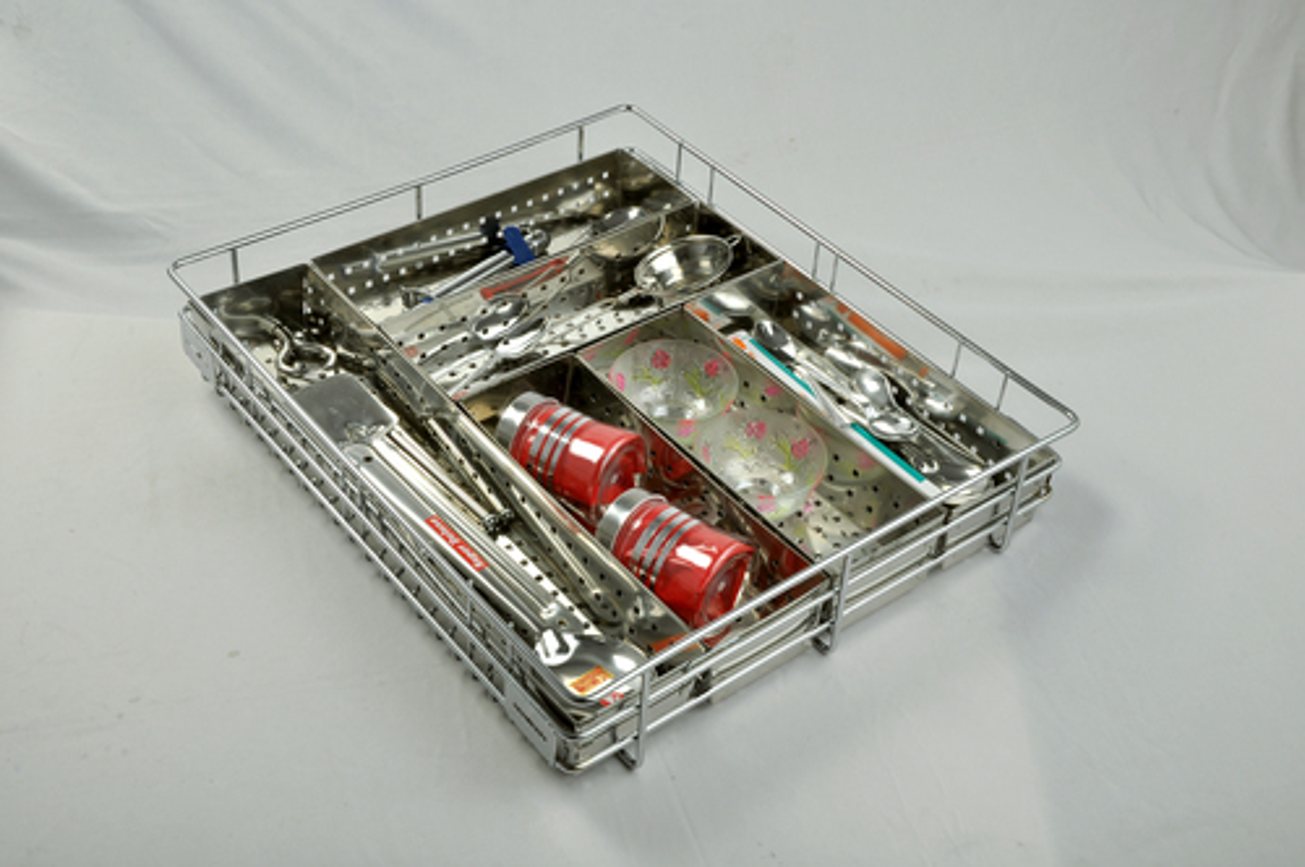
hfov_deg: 41.2
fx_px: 1738
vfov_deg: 28.0
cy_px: 434
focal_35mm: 48
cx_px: 652
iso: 200
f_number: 22
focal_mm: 32
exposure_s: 1/125
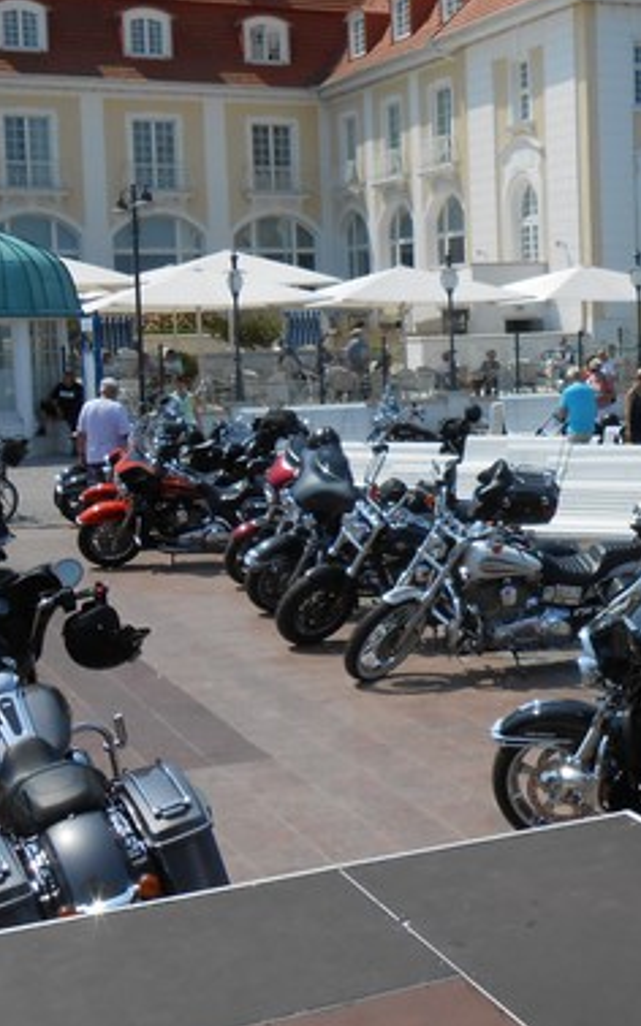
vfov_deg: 33.4
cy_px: 440
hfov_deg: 20.5
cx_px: 668
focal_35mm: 61
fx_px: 1706
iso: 80
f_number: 3.9
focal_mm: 6
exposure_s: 1/1000
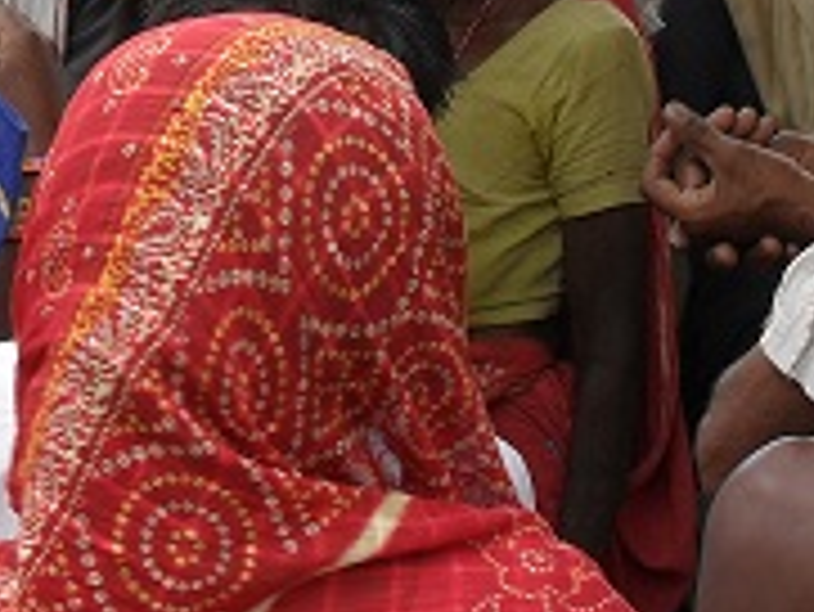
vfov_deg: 6.0
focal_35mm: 246
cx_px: 400
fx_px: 5789
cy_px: -164
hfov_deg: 8.0
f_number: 5.5
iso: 100
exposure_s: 1/90
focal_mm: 15.7
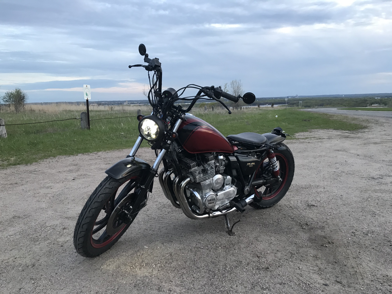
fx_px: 317
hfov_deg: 63.4
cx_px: 196
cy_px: 147
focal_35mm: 28
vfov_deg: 49.7
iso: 25
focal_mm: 3.99
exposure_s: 1/30
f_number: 1.8
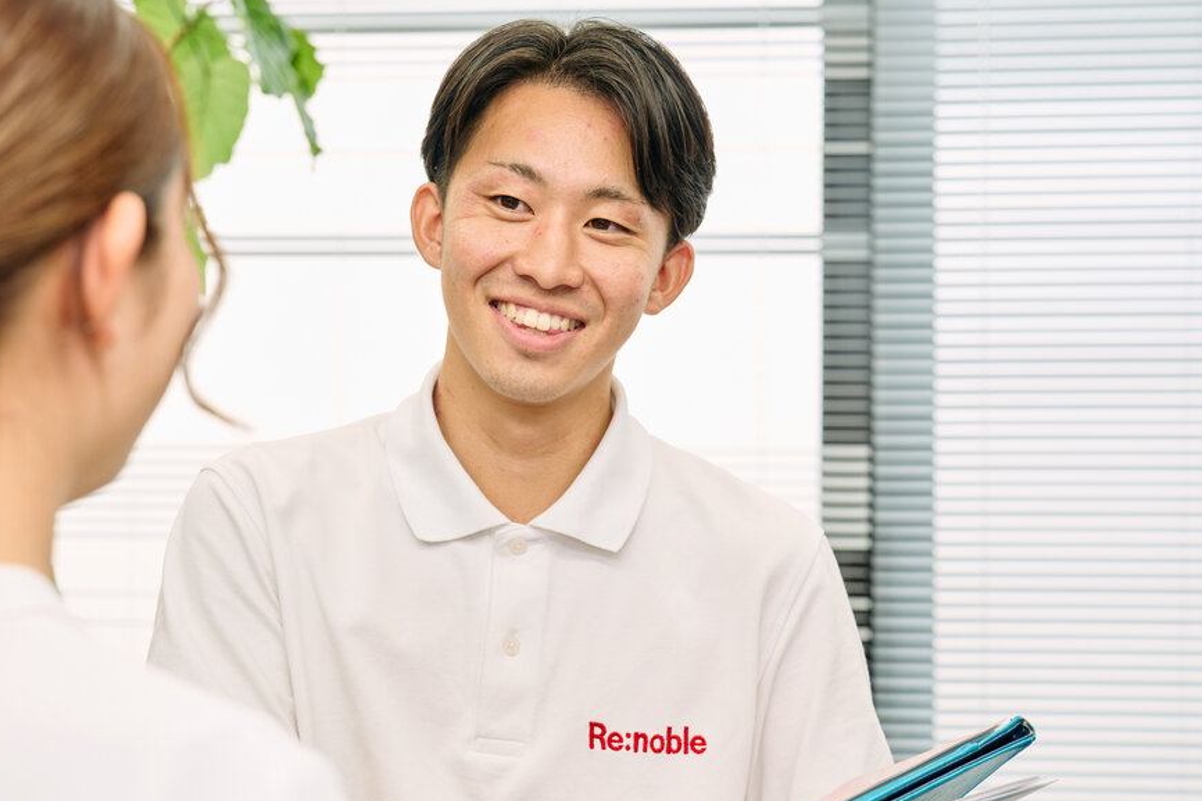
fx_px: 3238
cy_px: 396
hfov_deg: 21.0
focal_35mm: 97
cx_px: 465
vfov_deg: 14.1
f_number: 5
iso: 1250
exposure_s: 1/160
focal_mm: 70
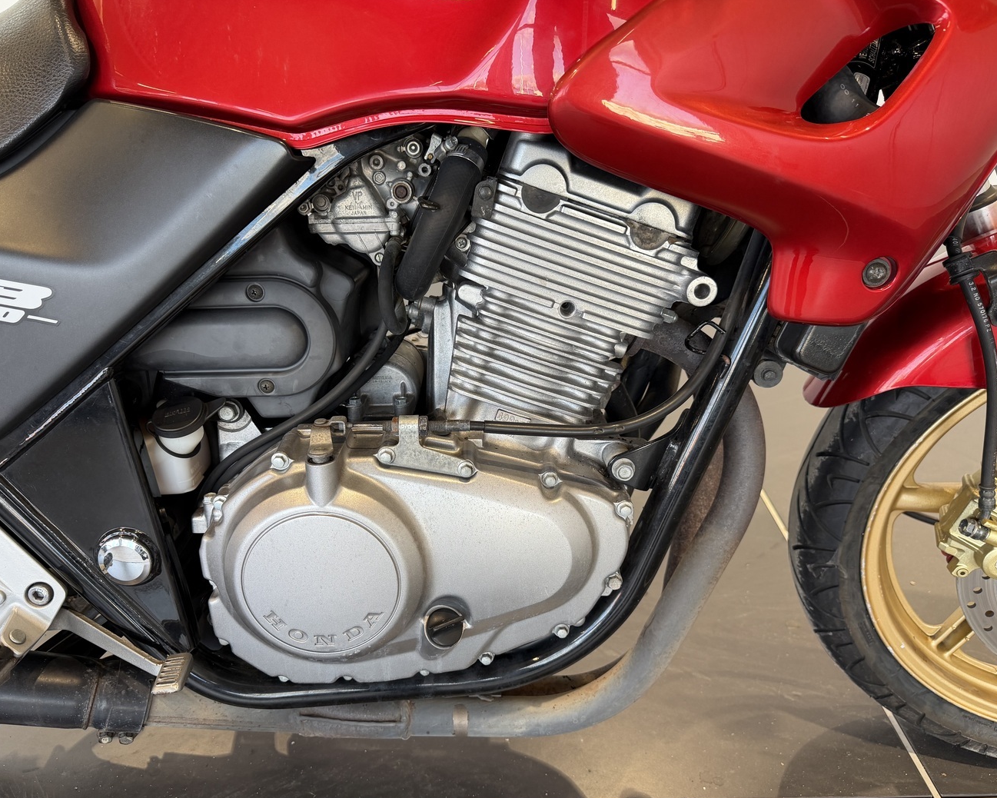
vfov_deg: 54.9
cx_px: 464
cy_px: 411
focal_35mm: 26
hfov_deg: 65.9
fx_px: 767
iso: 125
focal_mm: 6.76
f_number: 1.78
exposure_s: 1/121
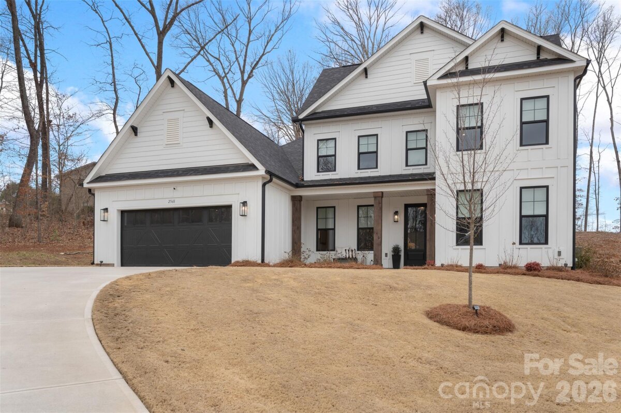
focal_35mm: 25
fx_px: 431
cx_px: 310
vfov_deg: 51.2
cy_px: 206
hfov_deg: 71.5
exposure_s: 1/40
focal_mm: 25
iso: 100
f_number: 10
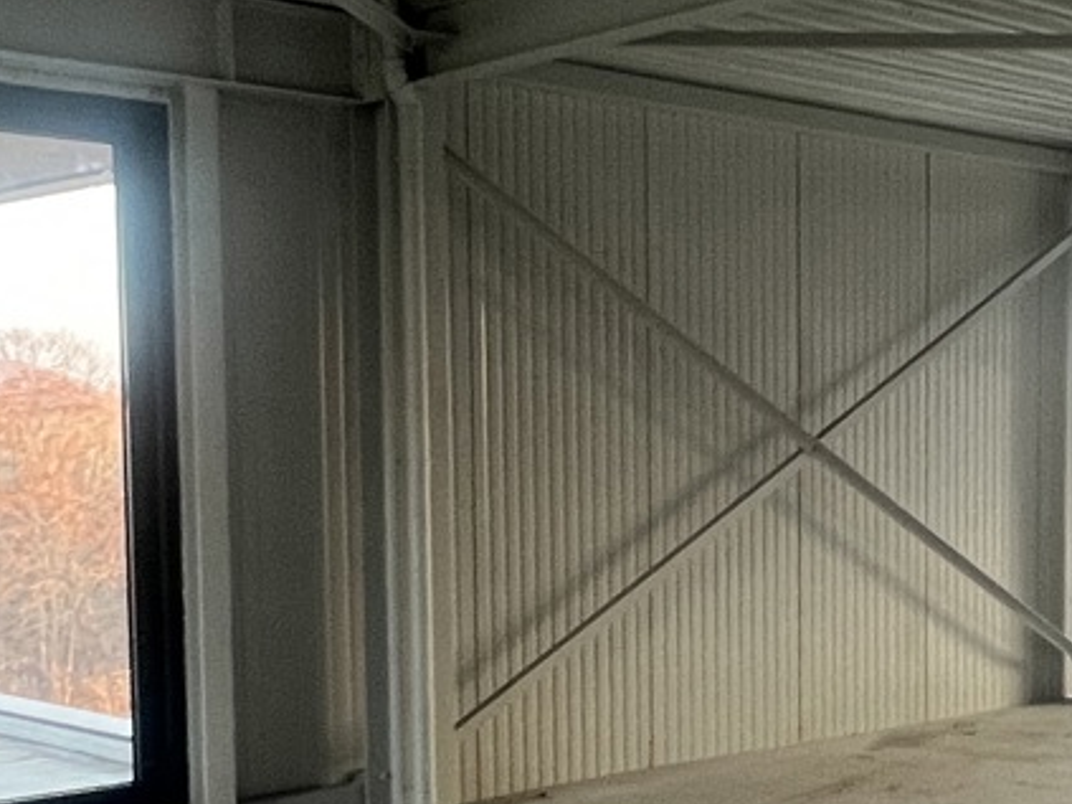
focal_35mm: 59
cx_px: 879
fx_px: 1827
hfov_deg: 31.7
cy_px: 614
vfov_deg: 24.5
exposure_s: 1/99
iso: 160
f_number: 1.8
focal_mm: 1.57
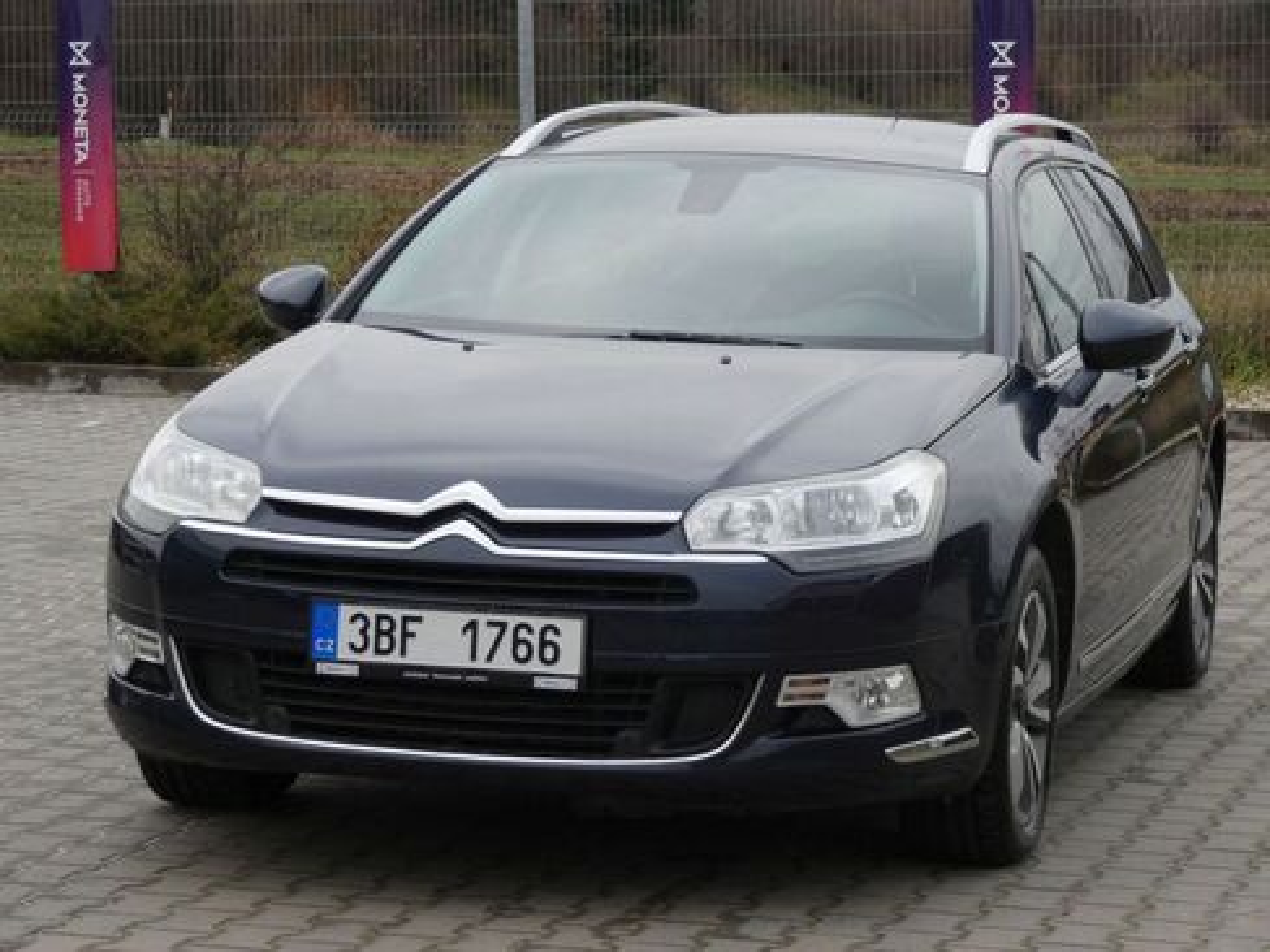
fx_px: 4109
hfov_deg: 17.6
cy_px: 476
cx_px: 635
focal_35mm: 112
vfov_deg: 13.2
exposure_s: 1/80
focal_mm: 20.1
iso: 125
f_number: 5.6
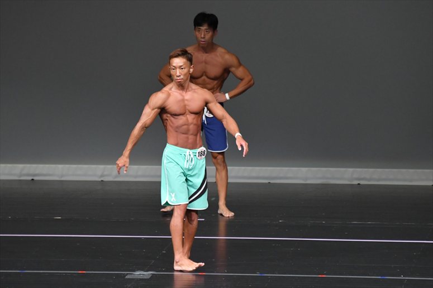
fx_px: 3787
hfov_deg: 6.5
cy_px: 144
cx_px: 216
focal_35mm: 315
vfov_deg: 4.4
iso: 4000
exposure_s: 1/400
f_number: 5.6
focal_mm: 210
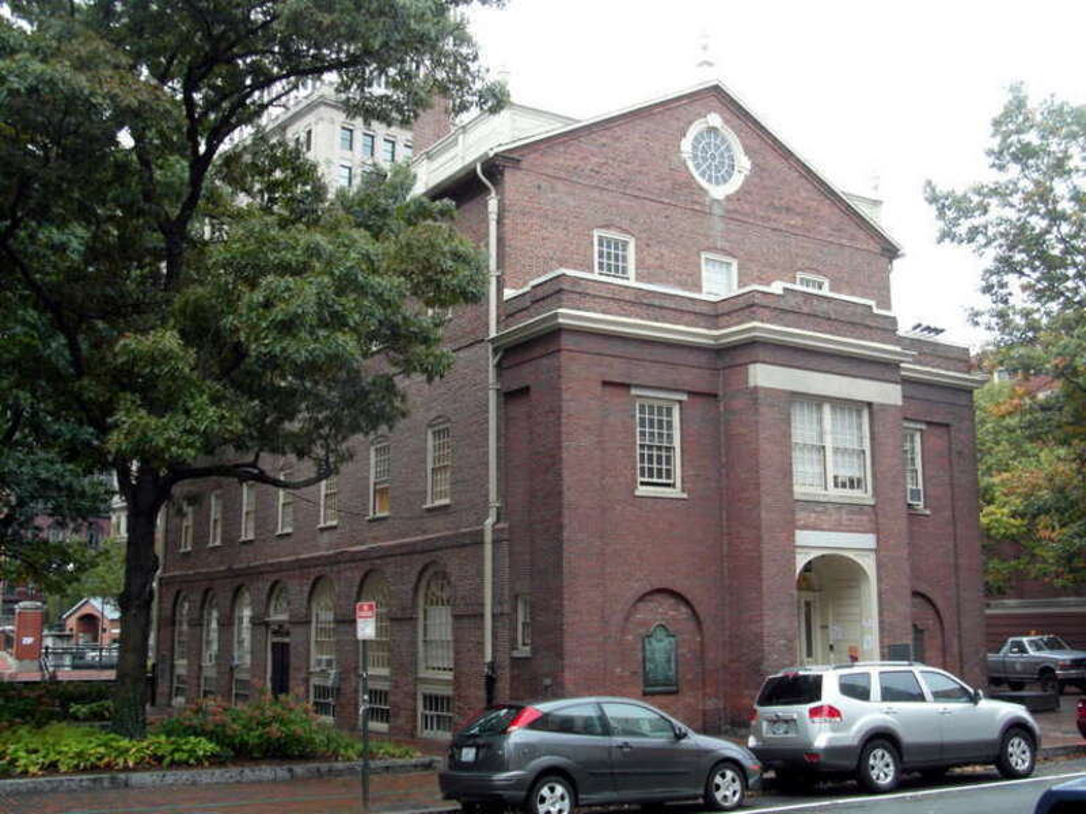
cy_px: 407
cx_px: 543
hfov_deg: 45.8
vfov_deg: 35.1
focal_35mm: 41
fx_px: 1286
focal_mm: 6.8
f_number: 3.6
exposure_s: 1/30
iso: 80
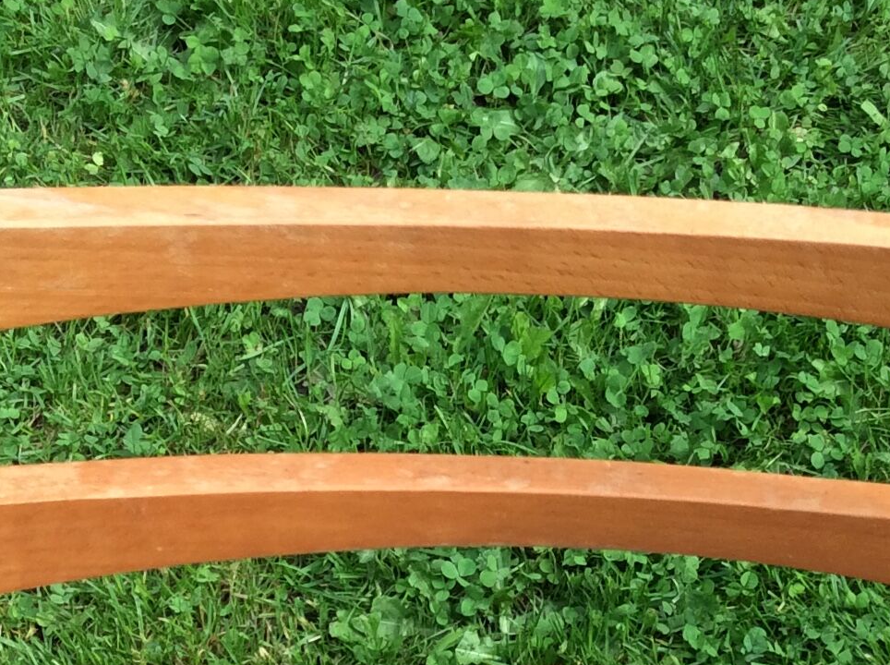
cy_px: 505
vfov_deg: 17.0
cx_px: 531
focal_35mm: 86
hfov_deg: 22.8
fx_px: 2208
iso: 32
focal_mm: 3.3
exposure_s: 1/239
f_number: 2.4
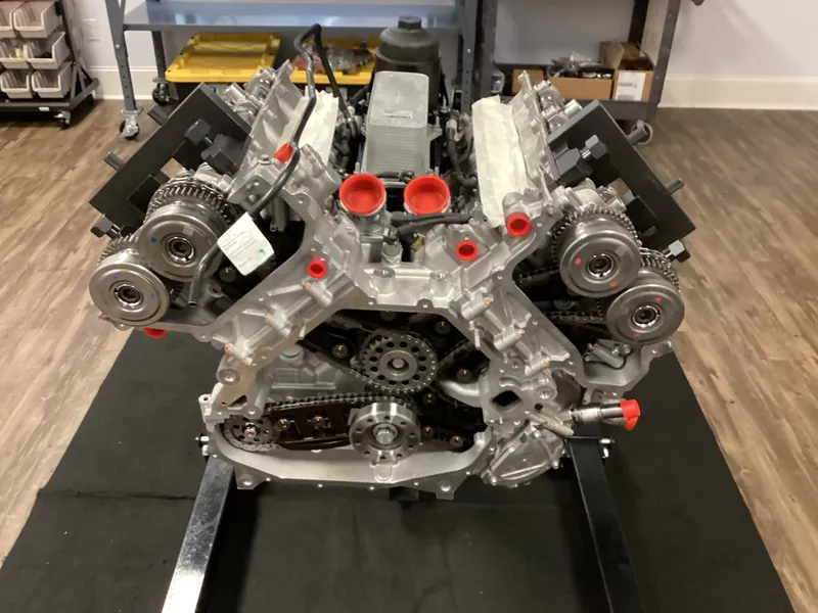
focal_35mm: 31
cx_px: 409
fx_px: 733
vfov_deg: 45.4
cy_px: 306
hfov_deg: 58.4
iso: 500
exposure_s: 1/30
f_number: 2.4
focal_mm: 3.3
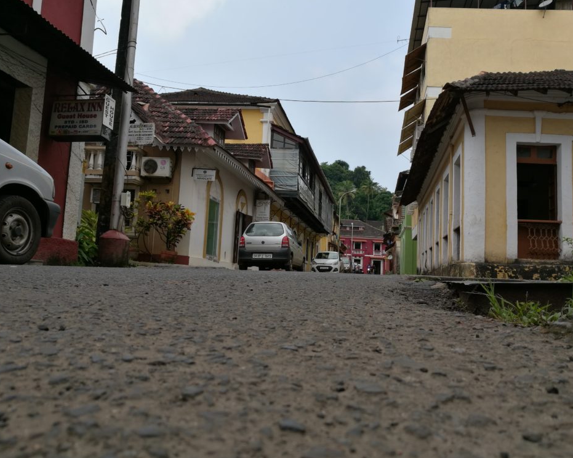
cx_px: 307
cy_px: 225
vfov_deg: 49.9
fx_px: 492
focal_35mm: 29
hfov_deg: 60.4
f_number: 2.2
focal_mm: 4.5
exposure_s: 1/986
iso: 50
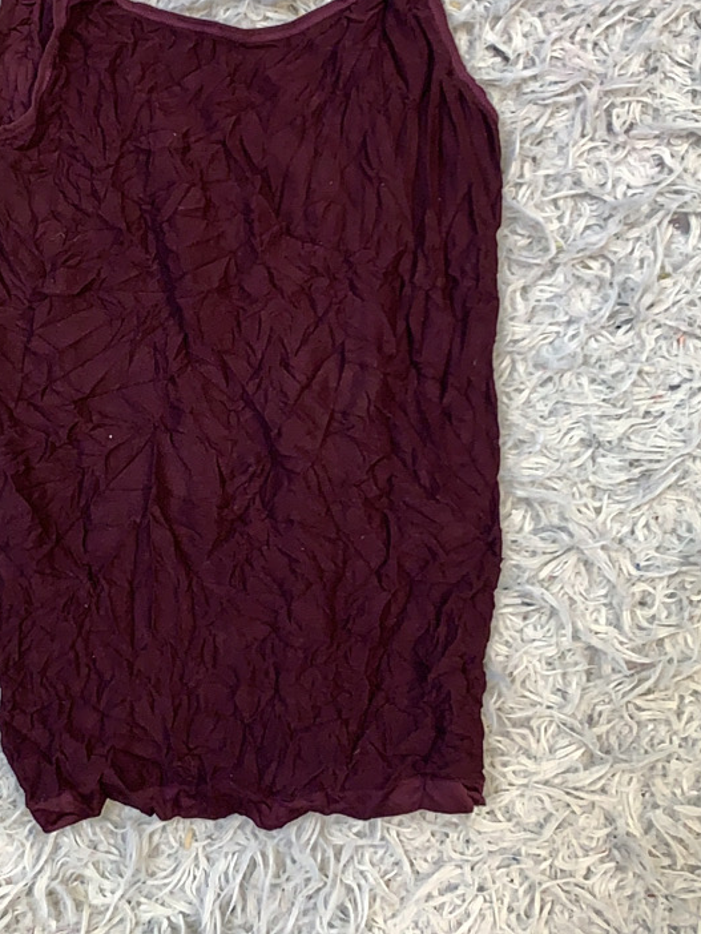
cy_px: 375
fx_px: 1079
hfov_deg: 35.6
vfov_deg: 46.5
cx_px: 233
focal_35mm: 40
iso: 80
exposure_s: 1/100
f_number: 1.8
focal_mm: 4.25
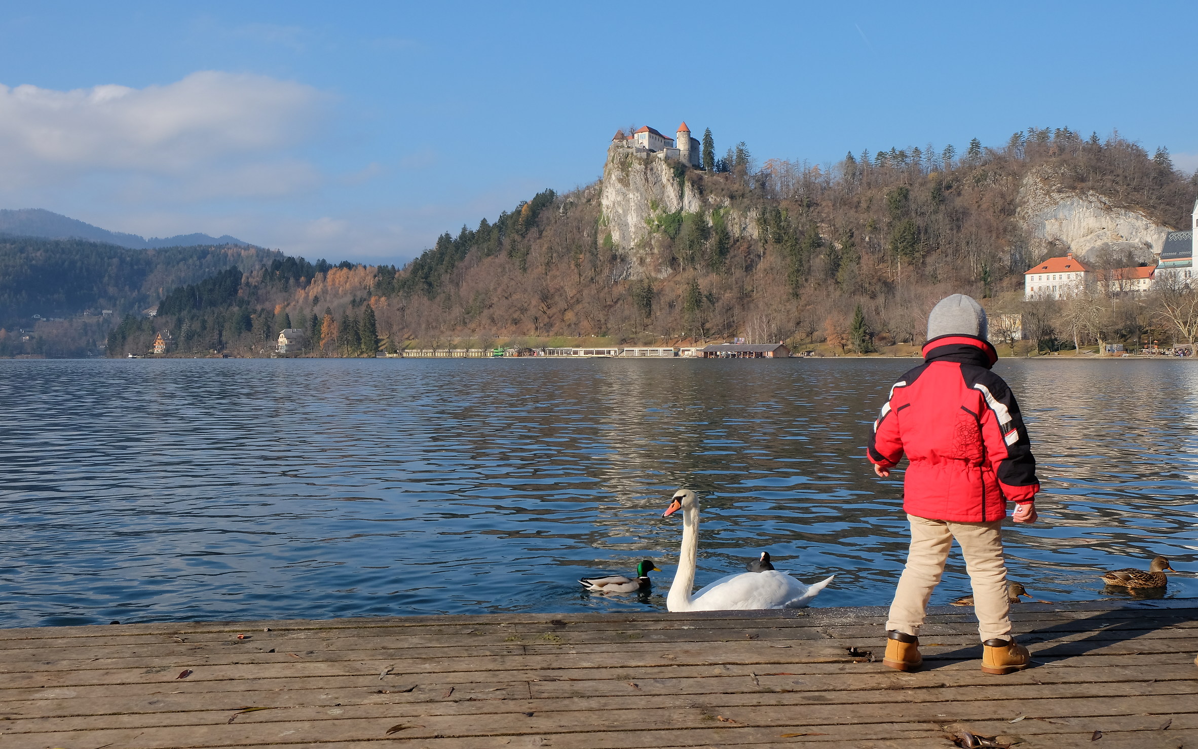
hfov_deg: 62.9
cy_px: 353
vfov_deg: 41.8
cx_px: 592
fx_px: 980
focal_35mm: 30
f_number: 9
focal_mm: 19.6
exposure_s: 1/350
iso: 400
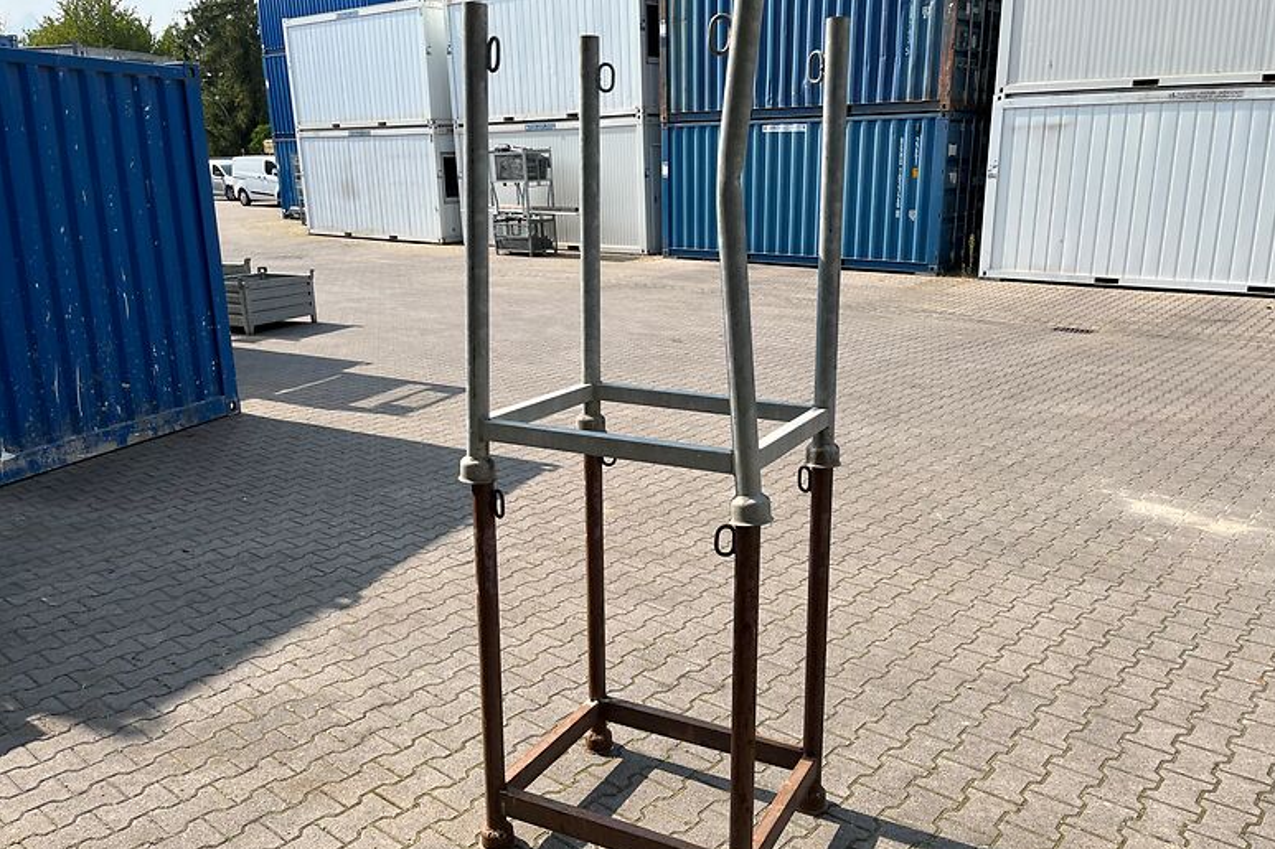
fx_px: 991
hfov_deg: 65.5
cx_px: 658
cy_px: 467
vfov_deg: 46.3
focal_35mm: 28
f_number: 1.6
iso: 50
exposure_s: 1/2632
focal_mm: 5.1
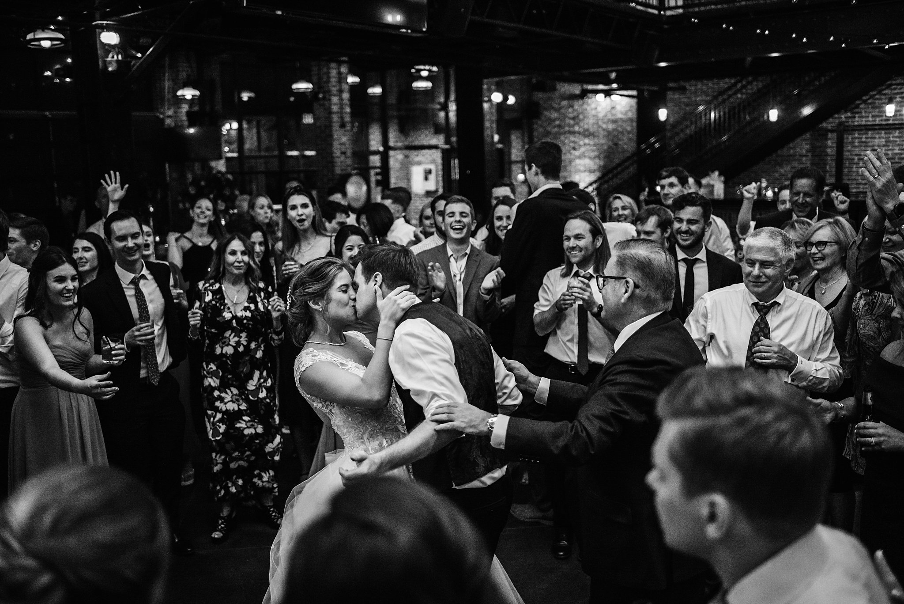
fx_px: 879
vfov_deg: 37.9
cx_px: 452
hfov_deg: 54.4
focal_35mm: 35
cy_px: 302
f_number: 1.8
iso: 1600
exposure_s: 1/250
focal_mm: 35
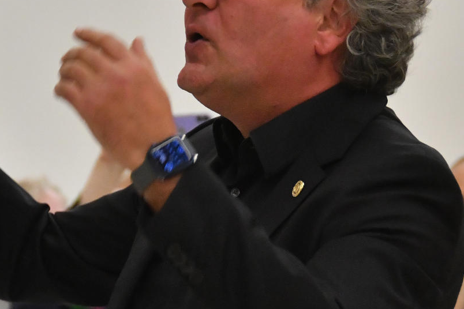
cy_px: 134
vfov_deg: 3.2
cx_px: 212
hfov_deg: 4.7
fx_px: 5606
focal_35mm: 435
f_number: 5.6
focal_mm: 105
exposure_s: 1/250
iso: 2500
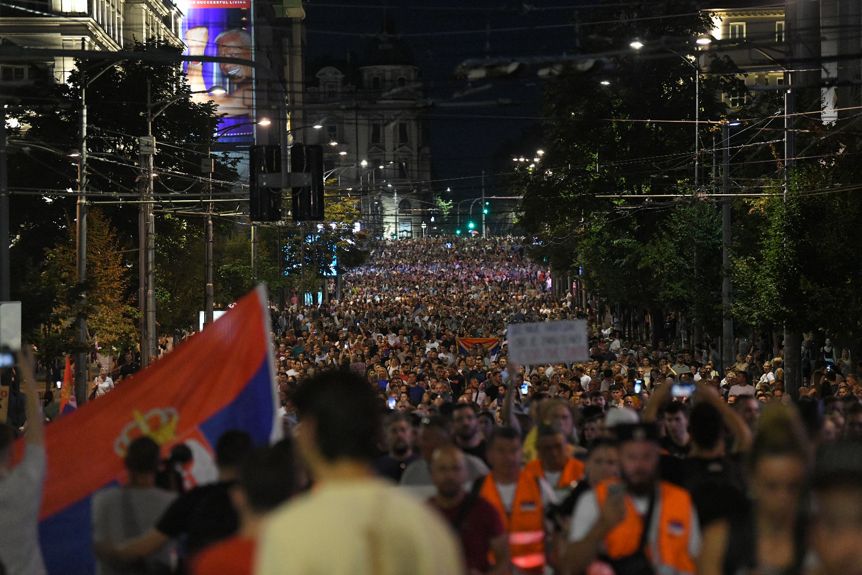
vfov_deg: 9.1
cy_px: 288
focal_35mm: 150
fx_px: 3591
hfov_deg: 13.7
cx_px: 431
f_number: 3.5
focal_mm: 150
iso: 10000
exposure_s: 1/200
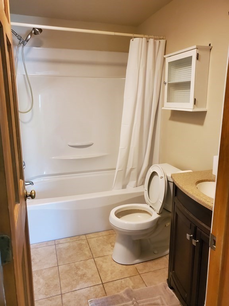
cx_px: 114
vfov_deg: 67.3
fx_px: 229
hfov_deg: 53.1
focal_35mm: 26
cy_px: 153
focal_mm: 4.3
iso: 400
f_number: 1.5
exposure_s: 1/40
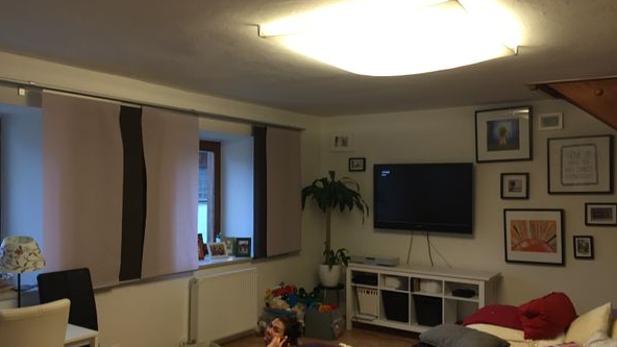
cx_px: 310
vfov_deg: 36.6
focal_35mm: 32
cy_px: 198
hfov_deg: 61.0
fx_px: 524
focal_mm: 4.15
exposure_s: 1/33
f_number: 2.2
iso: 125
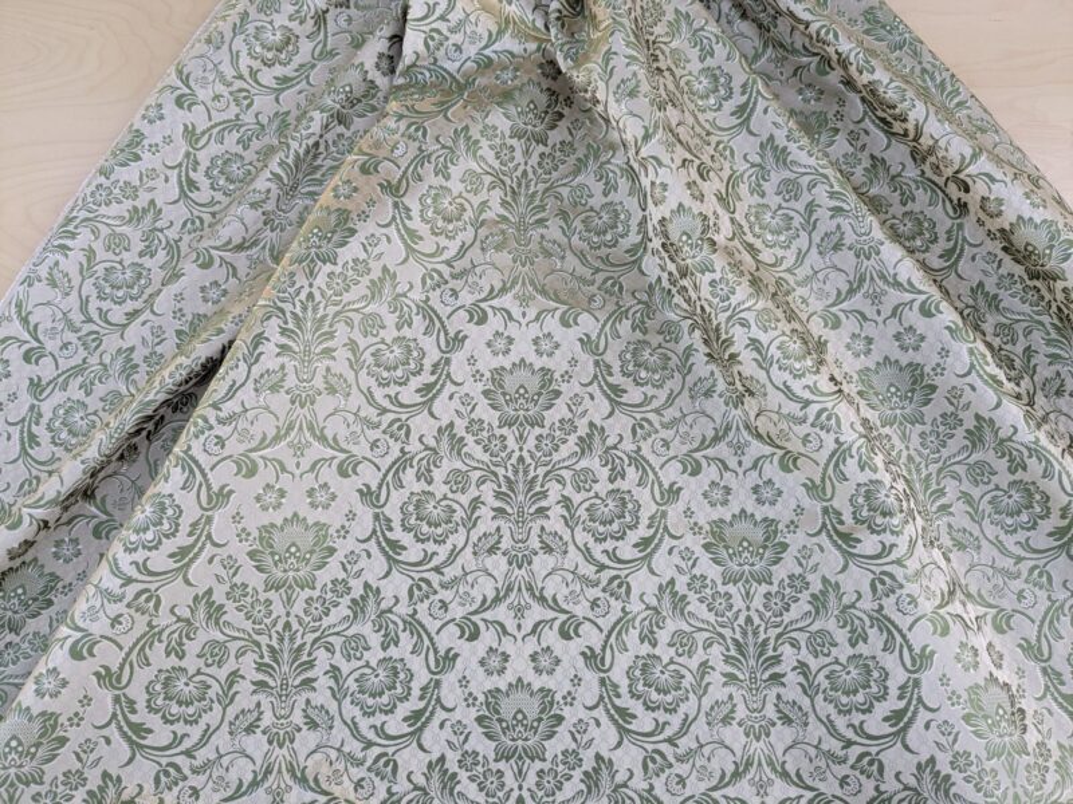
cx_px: 536
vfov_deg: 51.4
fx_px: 837
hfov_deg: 65.3
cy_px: 402
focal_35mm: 27
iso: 52
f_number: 1.73
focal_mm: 4.38
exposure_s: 1/187
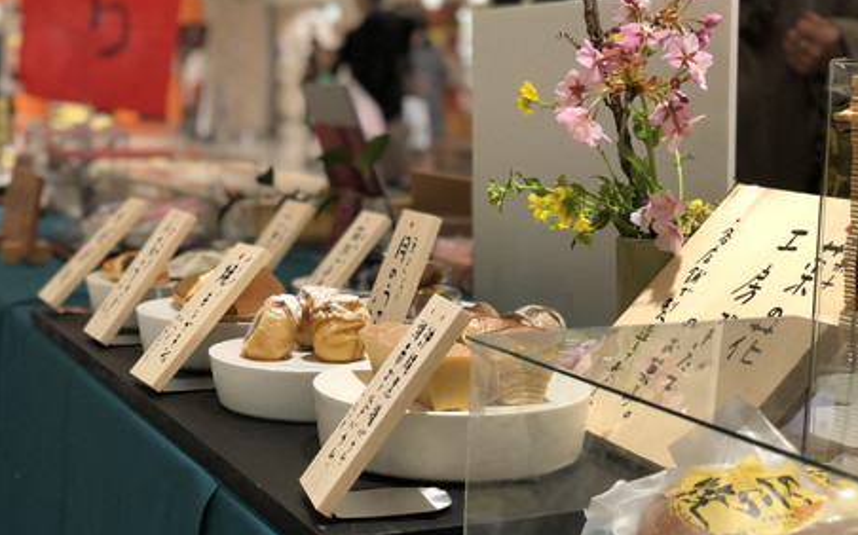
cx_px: 440
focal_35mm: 61
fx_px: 1426
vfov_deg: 21.2
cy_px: 318
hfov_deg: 33.5
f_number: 2.4
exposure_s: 1/50
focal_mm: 6
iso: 100
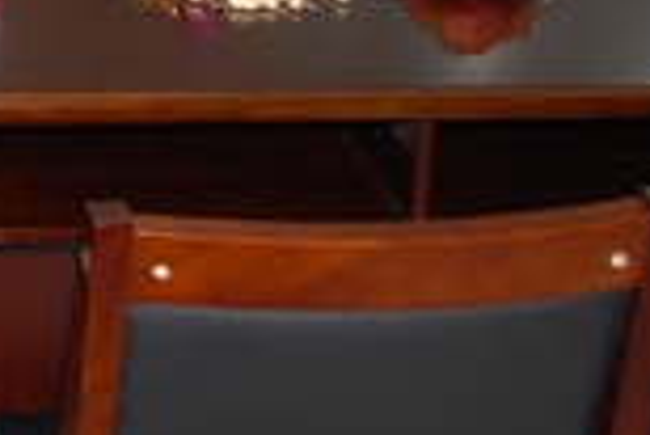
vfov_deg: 9.4
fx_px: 2512
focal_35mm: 139
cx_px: -346
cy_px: -344
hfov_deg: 13.8
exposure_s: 1/60
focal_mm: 22
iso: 400
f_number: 4
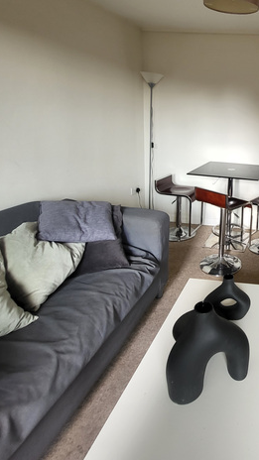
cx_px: 262
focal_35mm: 22
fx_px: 269
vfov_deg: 78.9
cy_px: 159
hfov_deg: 43.6
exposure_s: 1/50
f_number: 2.2
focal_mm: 1.74
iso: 80
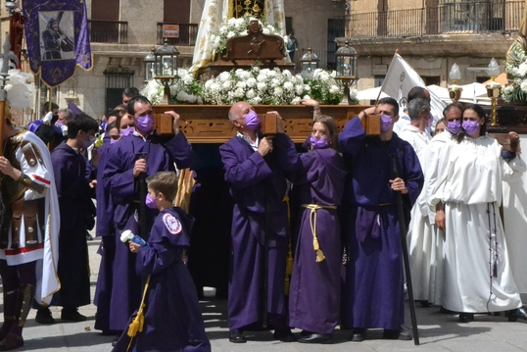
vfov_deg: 12.1
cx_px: 353
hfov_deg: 18.1
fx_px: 1652
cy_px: 75
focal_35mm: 113
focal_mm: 45
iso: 3200
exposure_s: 1/1600
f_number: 20
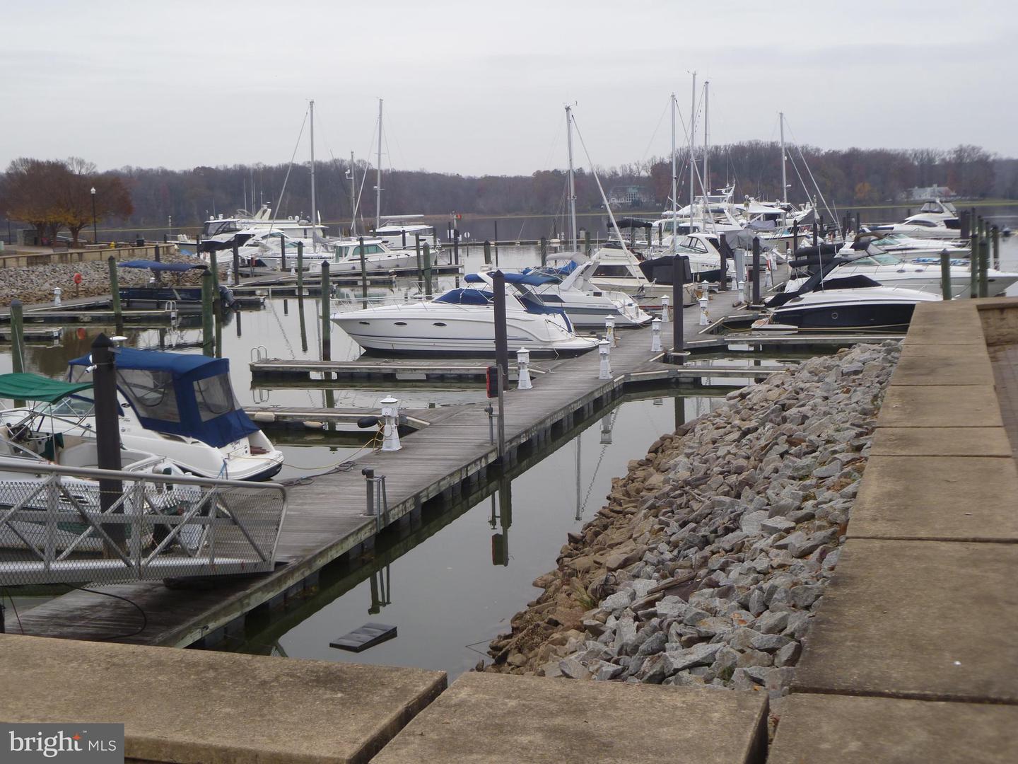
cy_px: 382
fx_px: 1294
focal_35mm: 44
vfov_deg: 32.9
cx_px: 509
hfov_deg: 42.9
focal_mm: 7.9
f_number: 3.8
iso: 80
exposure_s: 1/60
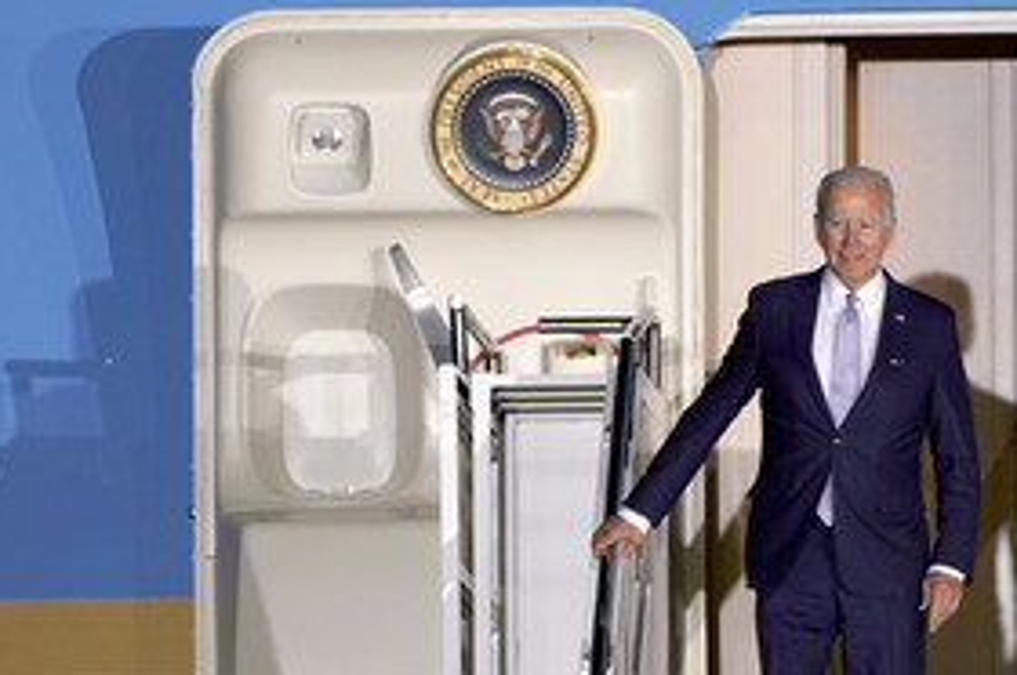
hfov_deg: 5.0
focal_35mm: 413
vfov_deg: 3.3
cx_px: 805
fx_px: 11654
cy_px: 530
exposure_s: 1/250
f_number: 5.6
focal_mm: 256
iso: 800
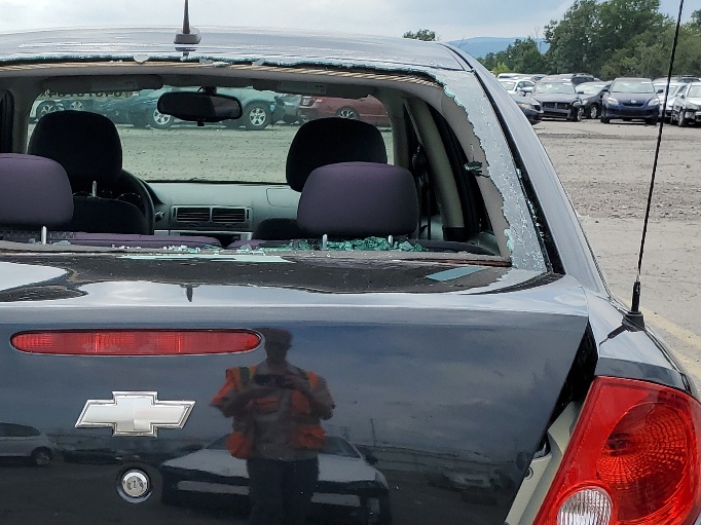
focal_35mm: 61
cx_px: 135
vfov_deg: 23.4
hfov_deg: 30.9
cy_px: 475
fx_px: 1235
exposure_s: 1/2500
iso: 50
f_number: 1.5
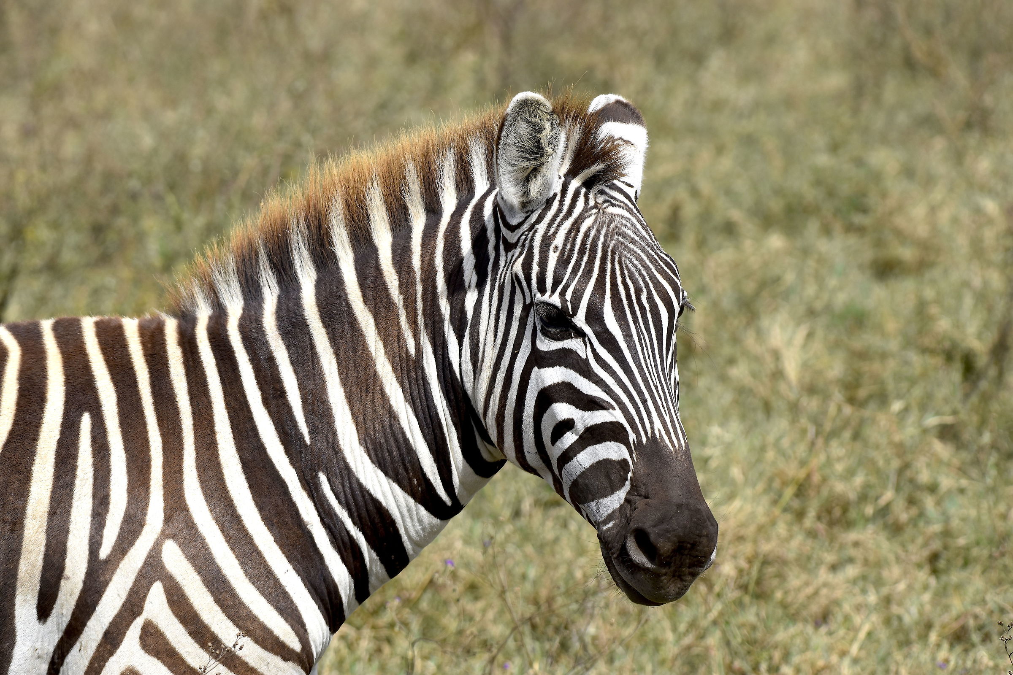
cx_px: 506
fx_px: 8441
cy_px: 338
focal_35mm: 300
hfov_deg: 6.9
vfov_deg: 4.6
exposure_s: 1/800
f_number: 7.1
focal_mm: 200
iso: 200
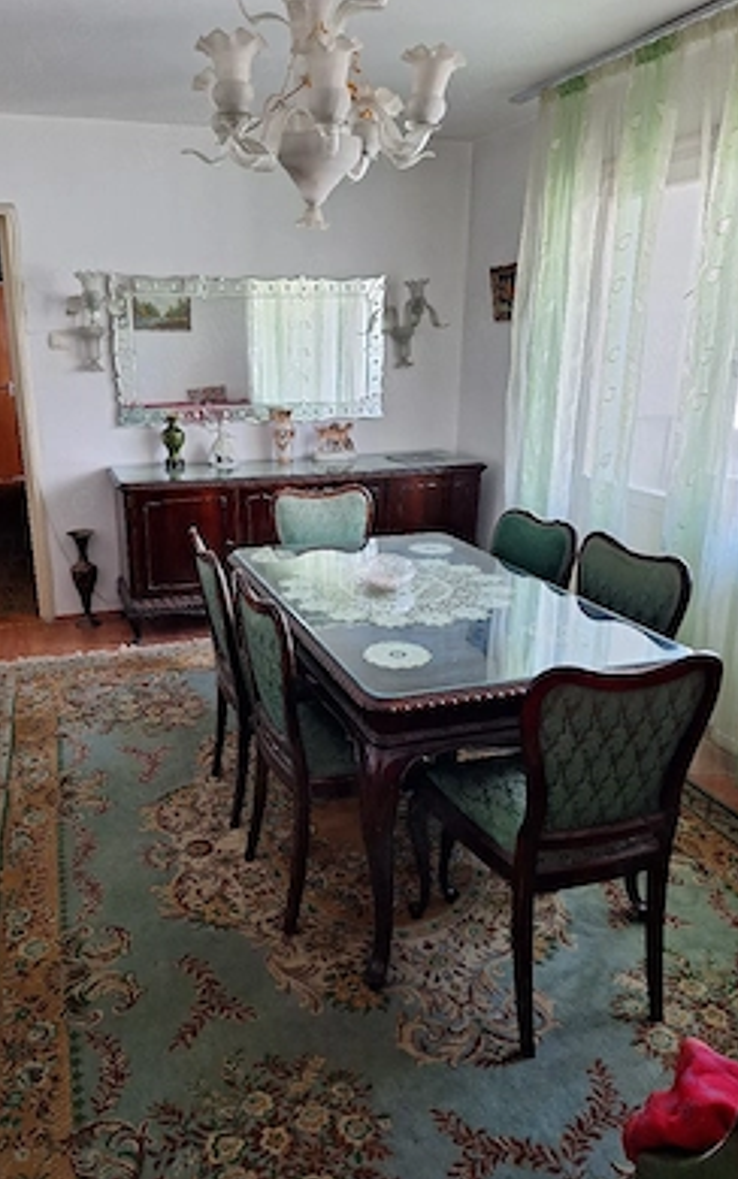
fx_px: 804
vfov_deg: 72.5
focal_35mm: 25
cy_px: 596
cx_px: 293
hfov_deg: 49.0
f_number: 1.8
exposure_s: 1/30
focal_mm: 5.54
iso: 250
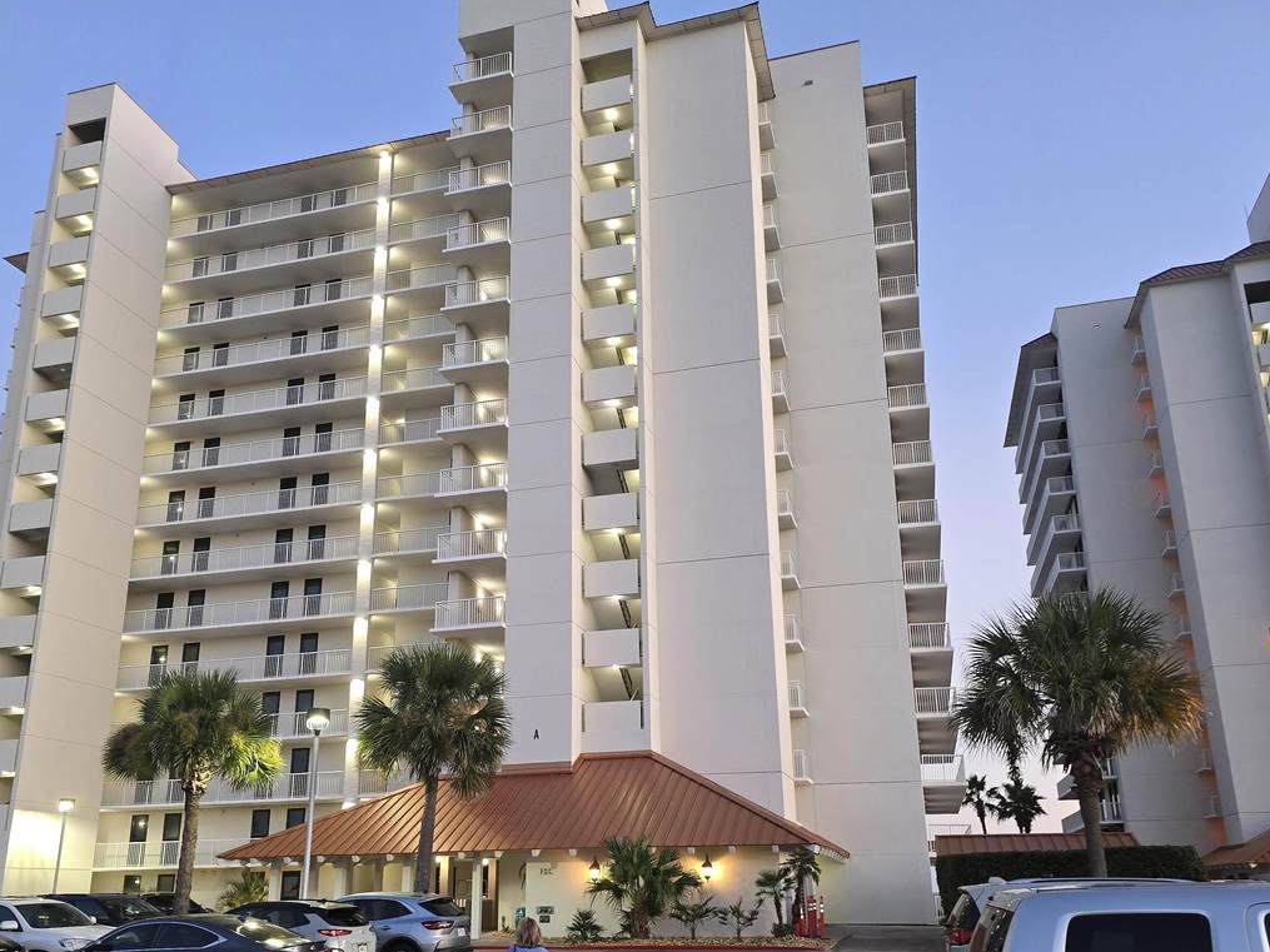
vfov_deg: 47.8
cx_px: 621
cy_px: 589
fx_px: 1064
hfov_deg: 61.7
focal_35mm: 29
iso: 125
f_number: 1.7
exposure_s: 1/24
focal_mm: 6.3
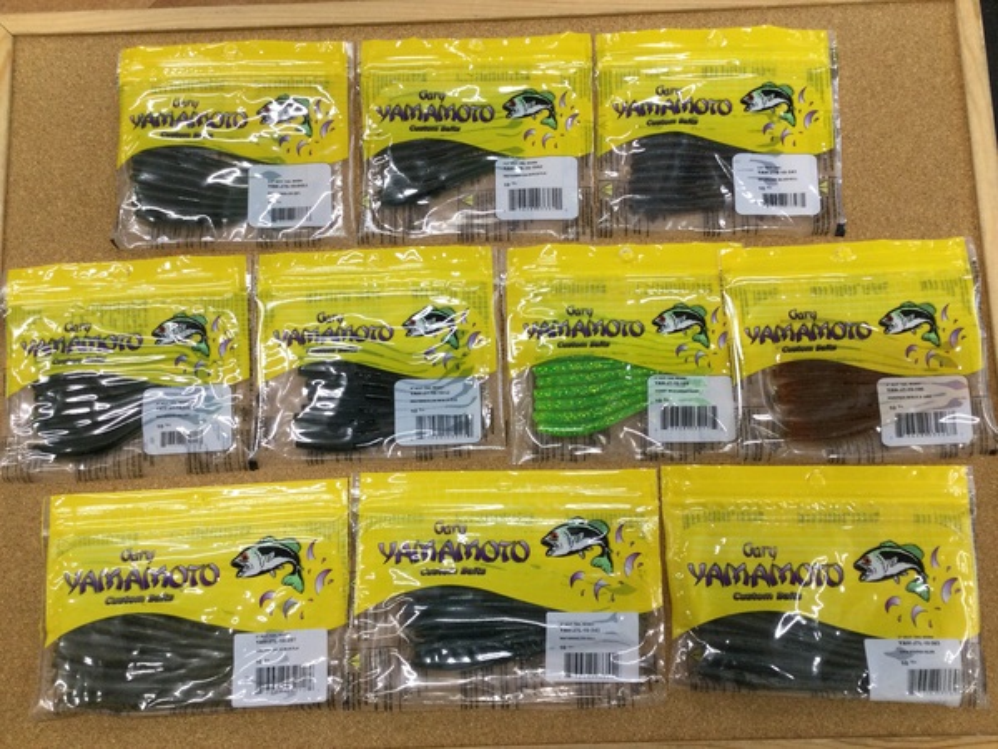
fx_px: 894
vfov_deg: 45.4
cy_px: 374
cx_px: 499
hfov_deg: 58.4
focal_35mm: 31
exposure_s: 1/30
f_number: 2.4
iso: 25
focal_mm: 3.3
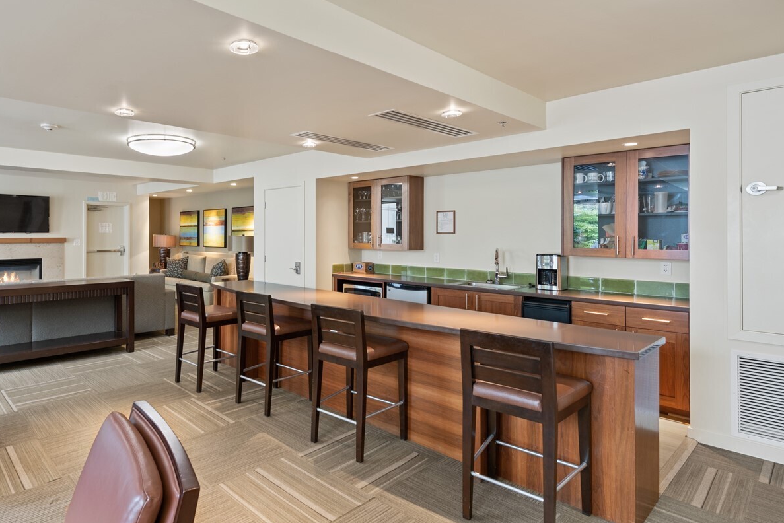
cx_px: 257
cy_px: 224
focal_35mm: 20
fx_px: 436
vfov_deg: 61.7
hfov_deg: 81.0
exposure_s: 1/1.25
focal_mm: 14
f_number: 8
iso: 200
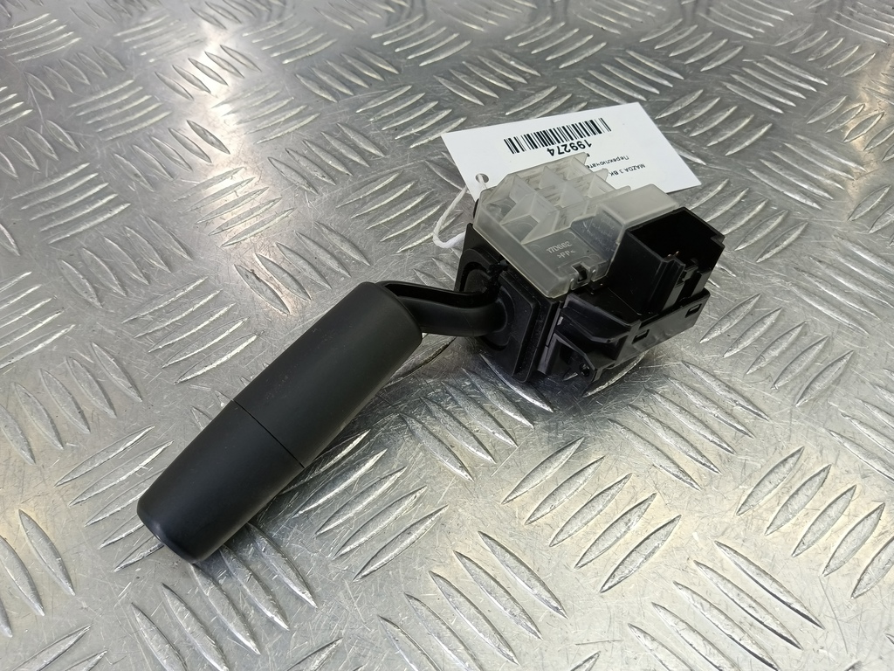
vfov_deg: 58.9
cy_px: 336
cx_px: 447
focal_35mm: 23
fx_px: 594
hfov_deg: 73.9
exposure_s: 1/50
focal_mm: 4.11
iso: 122
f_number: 1.6
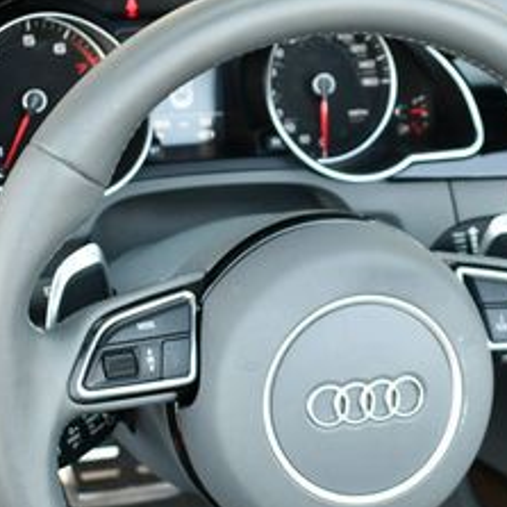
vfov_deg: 19.7
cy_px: 318
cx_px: 430
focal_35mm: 88
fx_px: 1458
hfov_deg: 19.5
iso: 720
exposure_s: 1/250
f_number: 3.5
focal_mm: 18
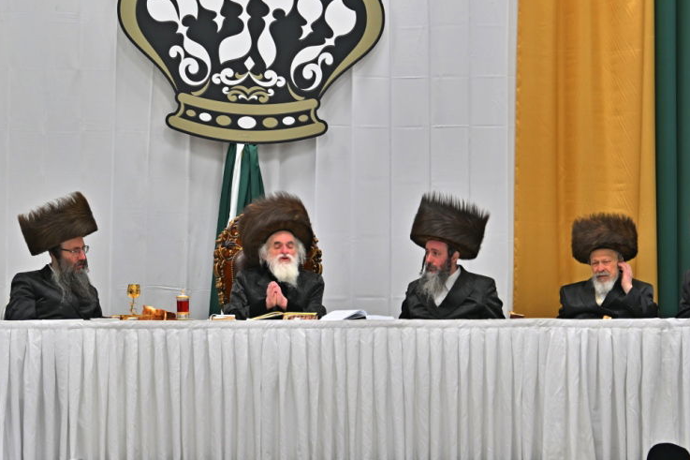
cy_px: 226
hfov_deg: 9.4
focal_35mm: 218
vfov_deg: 6.3
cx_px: 259
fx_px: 4177
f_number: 2.8
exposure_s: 1/250
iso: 200
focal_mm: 105
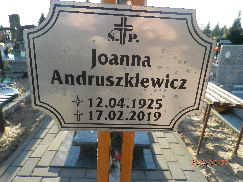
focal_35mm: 25
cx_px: 122
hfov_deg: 69.4
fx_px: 175
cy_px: 91
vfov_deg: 54.9
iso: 80
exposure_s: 1/160
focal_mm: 4.5
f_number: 3.1
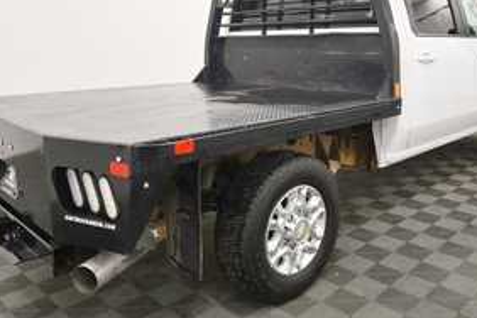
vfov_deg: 38.7
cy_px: 128
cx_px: 271
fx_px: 450
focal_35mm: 34
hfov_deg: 55.6
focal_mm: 16
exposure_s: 1/125
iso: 1000
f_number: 5.3
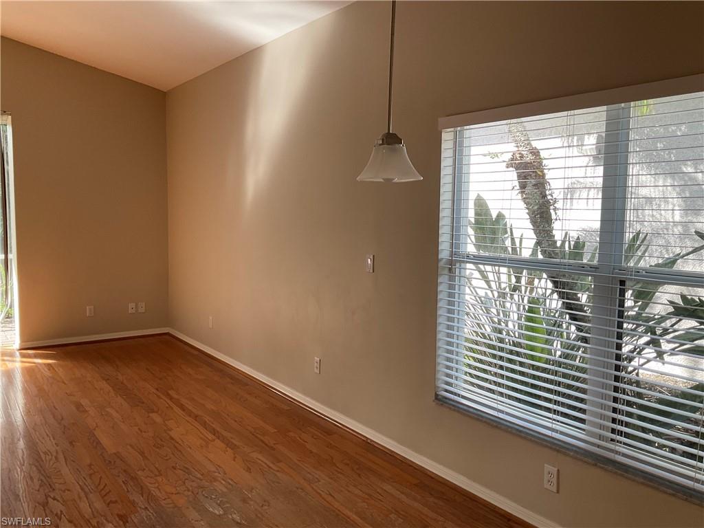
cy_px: 264
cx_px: 352
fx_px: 590
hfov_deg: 61.7
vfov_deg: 48.2
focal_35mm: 29
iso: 40
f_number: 1.8
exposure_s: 1/60
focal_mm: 3
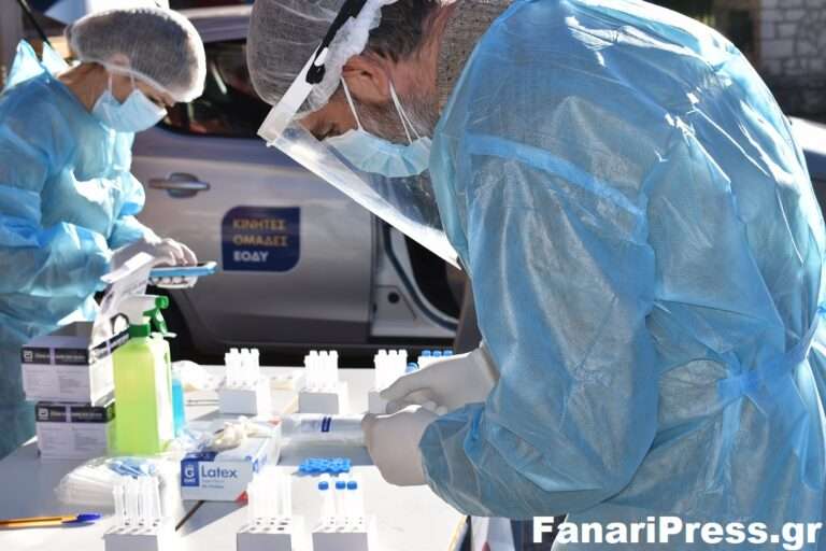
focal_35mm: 60
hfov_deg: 33.4
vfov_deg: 22.6
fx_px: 1377
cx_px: 413
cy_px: 276
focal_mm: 40
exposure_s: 1/200
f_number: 9
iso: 100
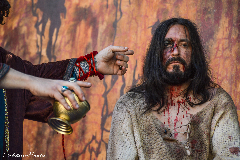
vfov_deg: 6.5
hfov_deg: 9.8
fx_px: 1399
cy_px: 80
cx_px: 120
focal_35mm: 210
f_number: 5.6
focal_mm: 140
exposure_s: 1/125
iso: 100
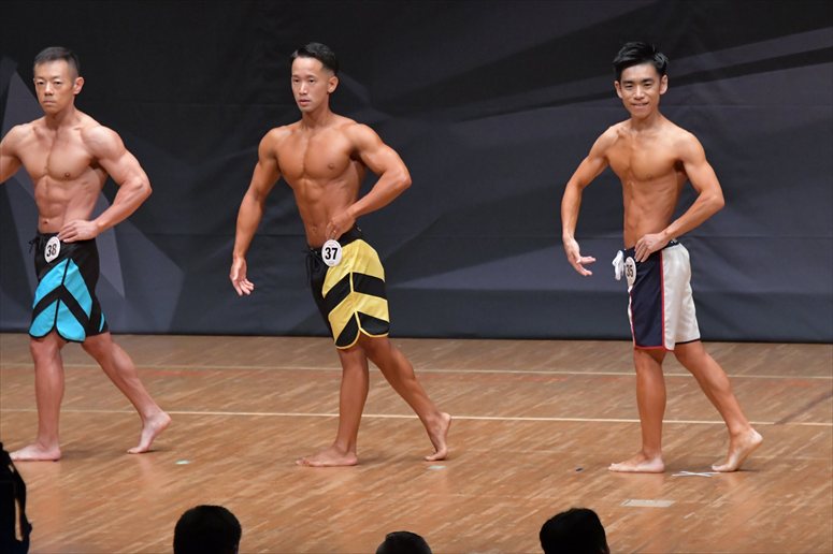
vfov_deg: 5.1
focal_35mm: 270
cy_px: 277
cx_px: 416
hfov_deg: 7.6
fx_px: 6245
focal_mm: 180
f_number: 5.6
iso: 6400
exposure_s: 1/400
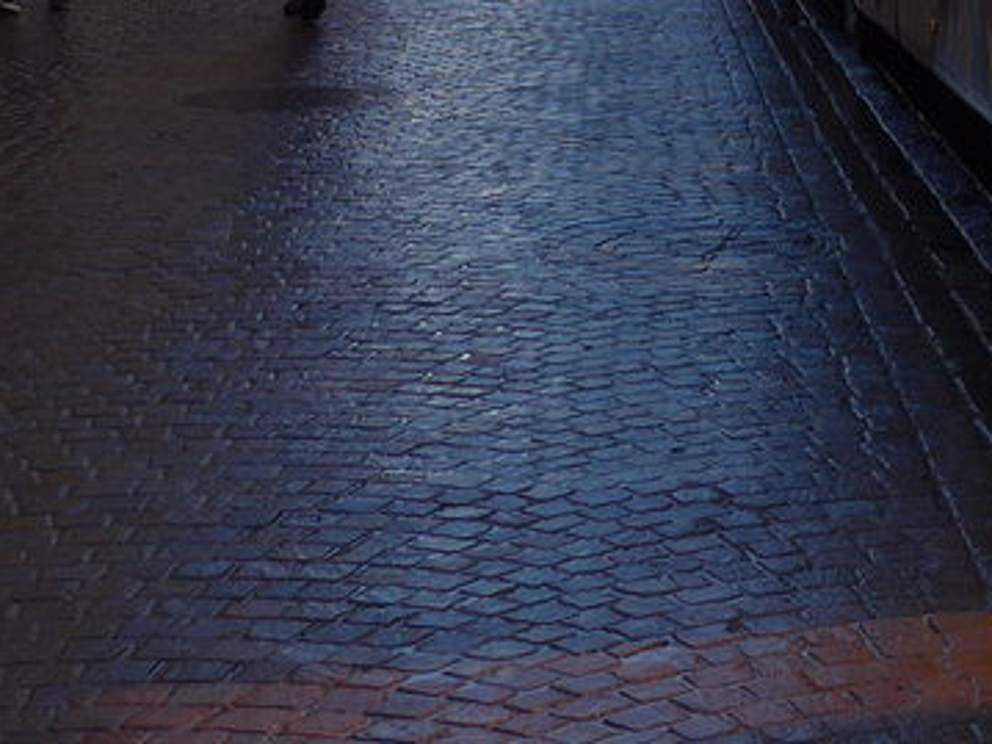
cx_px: 1605
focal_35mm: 97
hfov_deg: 17.6
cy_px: -401
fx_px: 2779
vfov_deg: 14.2
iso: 80
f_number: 2.8
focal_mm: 6
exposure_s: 1/800
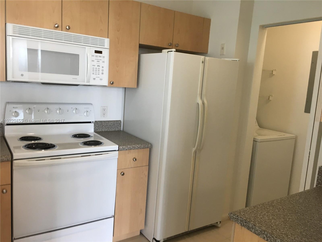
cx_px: 161
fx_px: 270
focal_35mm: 29
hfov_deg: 61.7
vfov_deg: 48.2
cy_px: 121
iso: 64
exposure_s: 1/30
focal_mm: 4.15
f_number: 2.2
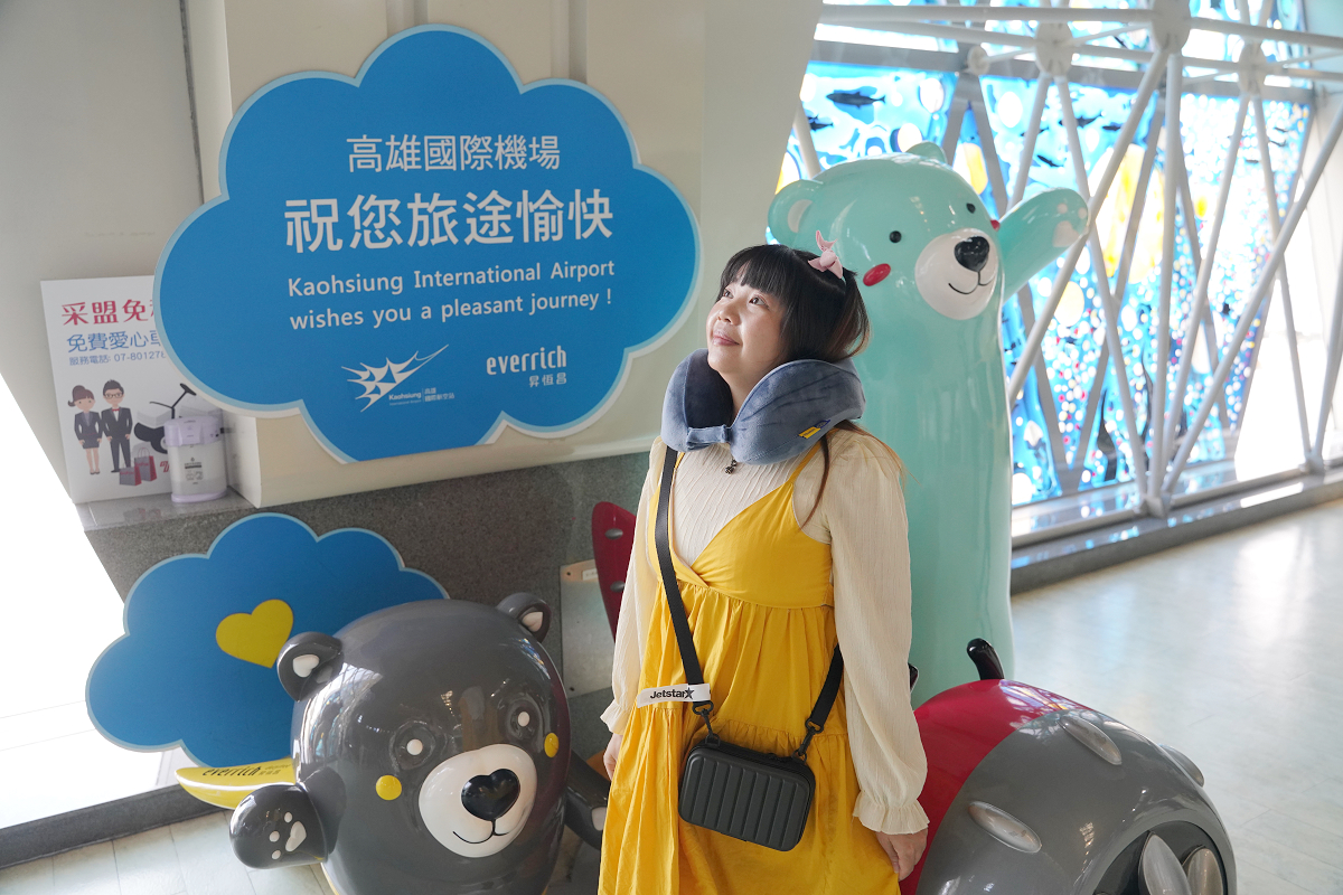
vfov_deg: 46.4
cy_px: 448
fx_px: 1044
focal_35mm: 28
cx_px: 672
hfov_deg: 65.5
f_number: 4
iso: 1250
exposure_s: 1/160
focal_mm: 28
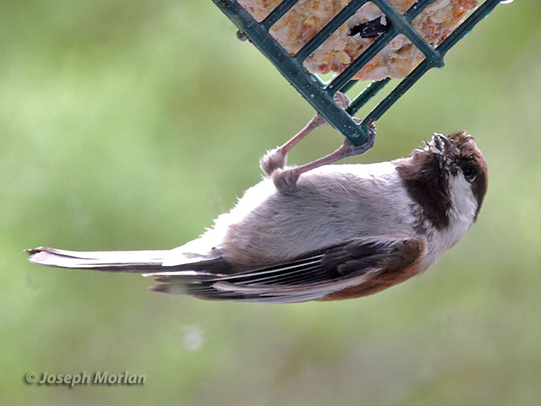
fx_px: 8596
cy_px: 203
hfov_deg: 3.6
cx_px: 270
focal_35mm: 550
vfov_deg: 2.7
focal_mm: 98.1
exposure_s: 1/60
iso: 400
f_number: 4.9
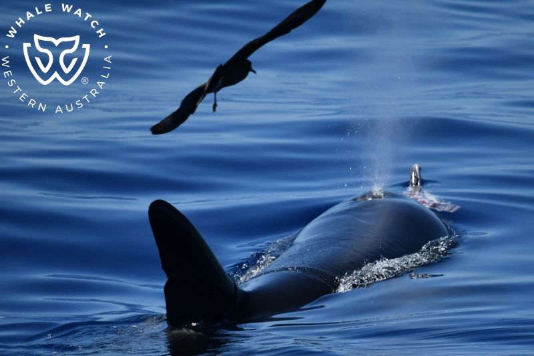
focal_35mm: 600
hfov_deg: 3.4
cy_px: 178
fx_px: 8898
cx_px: 267
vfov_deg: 2.3
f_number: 6.3
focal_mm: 600
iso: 1100
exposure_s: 1/8000
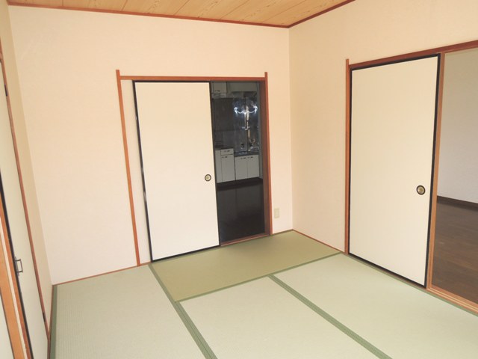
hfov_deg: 71.6
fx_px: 331
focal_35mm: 24
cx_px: 239
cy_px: 180
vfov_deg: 56.8
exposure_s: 1/320
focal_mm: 4.3
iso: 100
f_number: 2.8
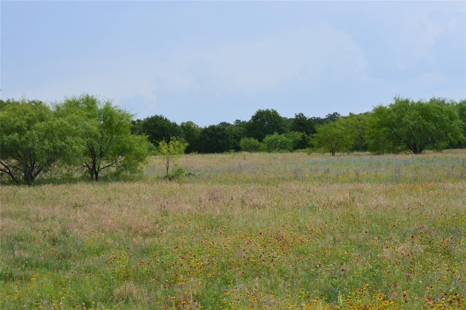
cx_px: 233
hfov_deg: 24.6
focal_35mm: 82
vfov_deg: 16.5
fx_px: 1067
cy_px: 155
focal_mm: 55
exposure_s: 1/250
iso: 400
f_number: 10
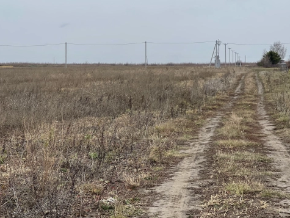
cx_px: 106
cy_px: 89
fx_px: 704
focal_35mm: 84
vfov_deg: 17.6
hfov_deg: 23.2
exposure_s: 1/445
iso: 20
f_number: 2.2
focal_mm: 7.5
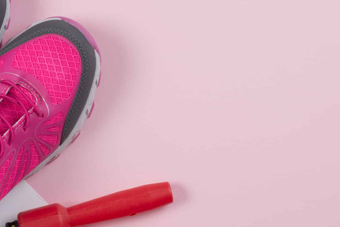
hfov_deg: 20.2
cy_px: 81
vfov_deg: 13.6
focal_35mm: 101
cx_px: 122
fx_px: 954
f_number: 10
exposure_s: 1/160
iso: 125
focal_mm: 50
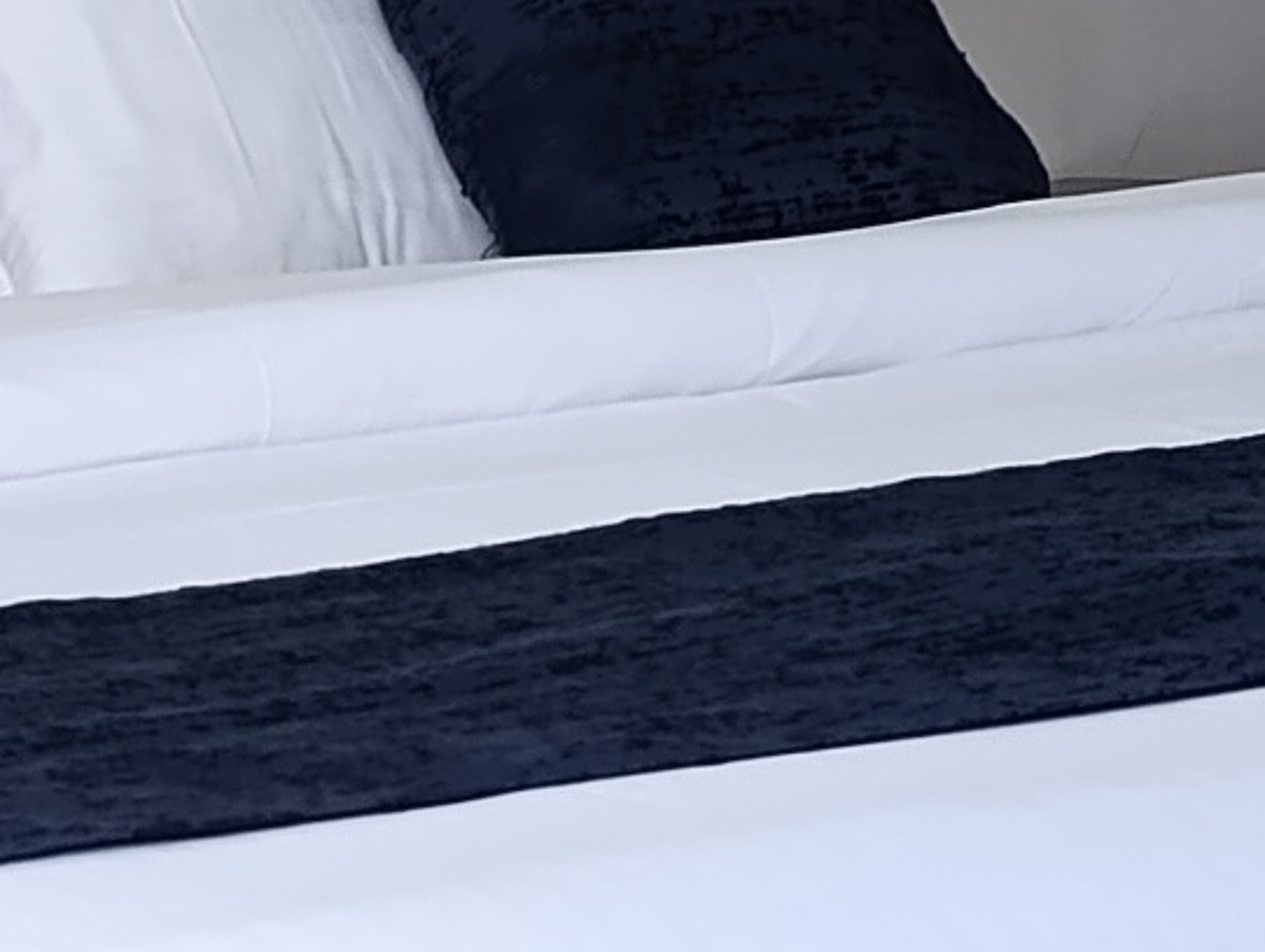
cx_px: 168
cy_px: 595
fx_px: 6330
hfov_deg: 11.4
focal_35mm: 173
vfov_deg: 8.6
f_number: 1.6
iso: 640
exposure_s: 1/100
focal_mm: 6.14
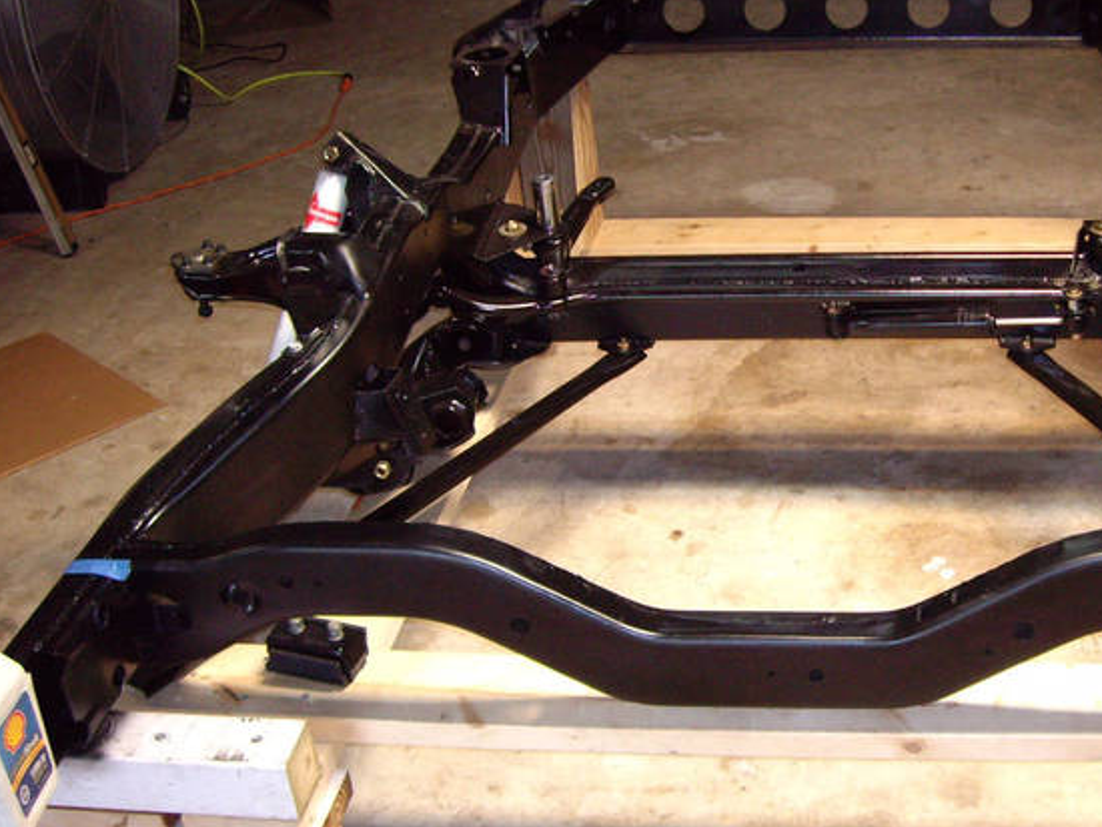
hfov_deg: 33.8
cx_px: 787
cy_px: 380
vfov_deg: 26.1
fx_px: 1784
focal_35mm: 56
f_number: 2.7
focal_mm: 6.2
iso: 200
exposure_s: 1/60
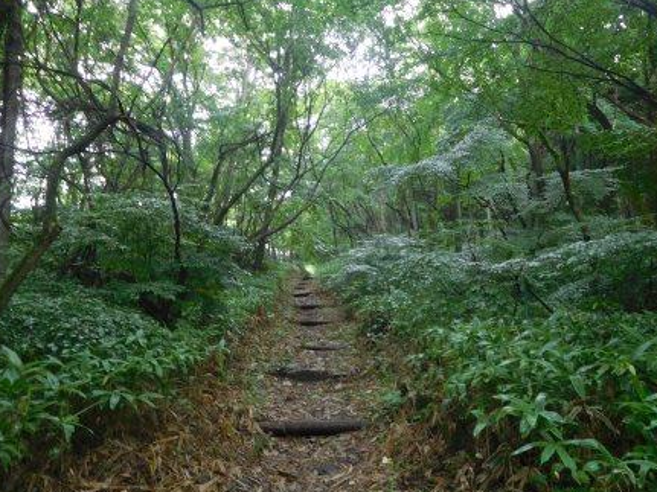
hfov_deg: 67.3
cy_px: 245
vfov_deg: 53.0
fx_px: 493
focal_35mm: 26
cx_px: 326
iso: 220
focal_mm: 4.5
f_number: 3.4
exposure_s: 1/30
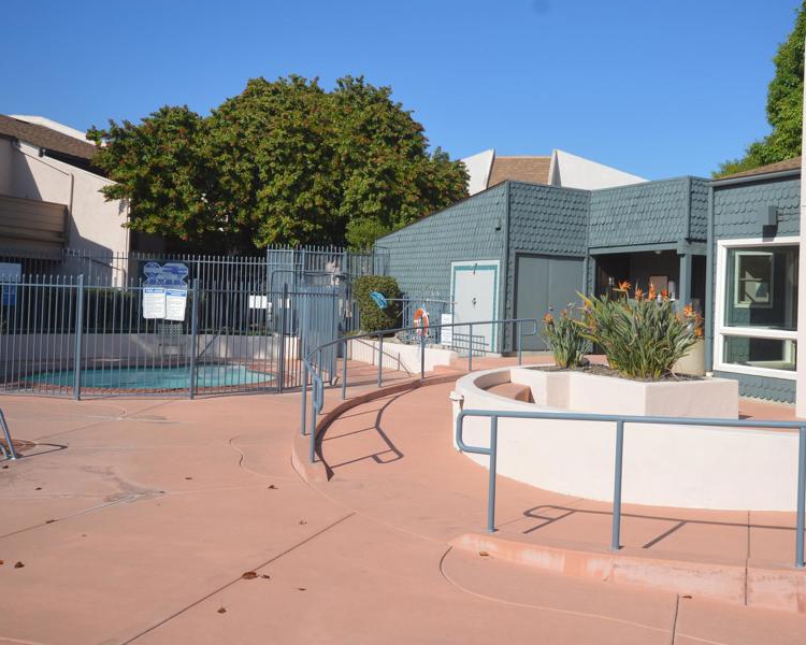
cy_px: 289
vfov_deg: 44.9
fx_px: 779
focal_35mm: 33
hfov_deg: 54.2
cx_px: 498
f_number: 8
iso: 100
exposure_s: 1/250
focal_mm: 17
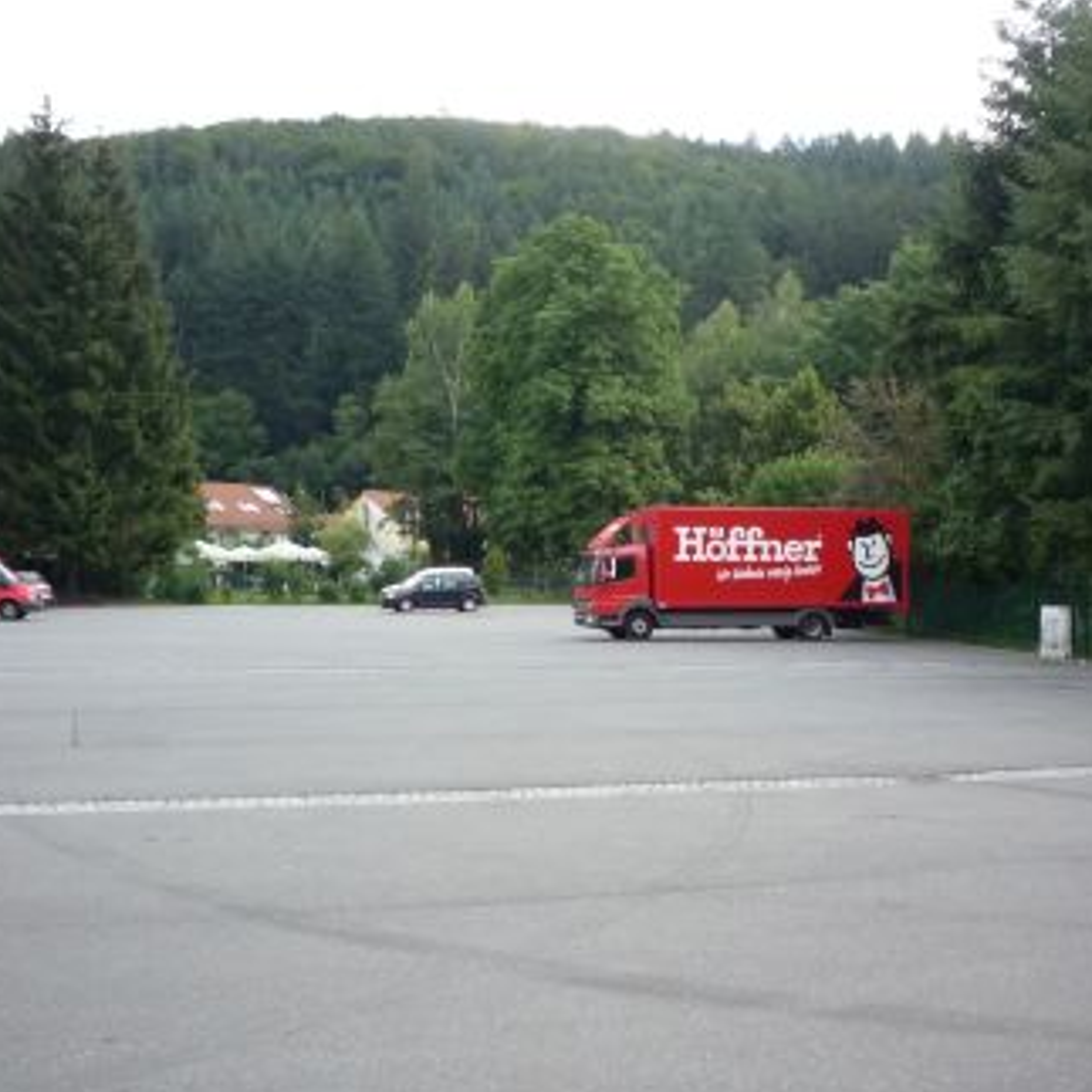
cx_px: 625
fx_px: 1499
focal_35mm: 42
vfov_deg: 40.0
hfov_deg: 39.9
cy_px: 531
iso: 200
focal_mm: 5.2
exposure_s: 1/250
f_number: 4
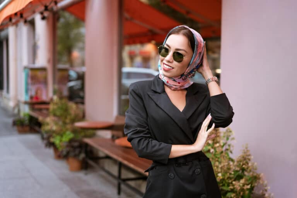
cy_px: 99
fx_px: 454
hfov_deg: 36.2
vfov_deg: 24.6
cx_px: 148
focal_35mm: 55
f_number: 2.5
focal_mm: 55
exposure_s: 1/320
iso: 500
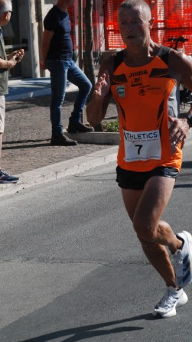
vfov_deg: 13.6
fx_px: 1438
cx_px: 104
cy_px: 147
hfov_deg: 7.6
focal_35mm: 159
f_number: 8
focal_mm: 75
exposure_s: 1/2000
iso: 1000
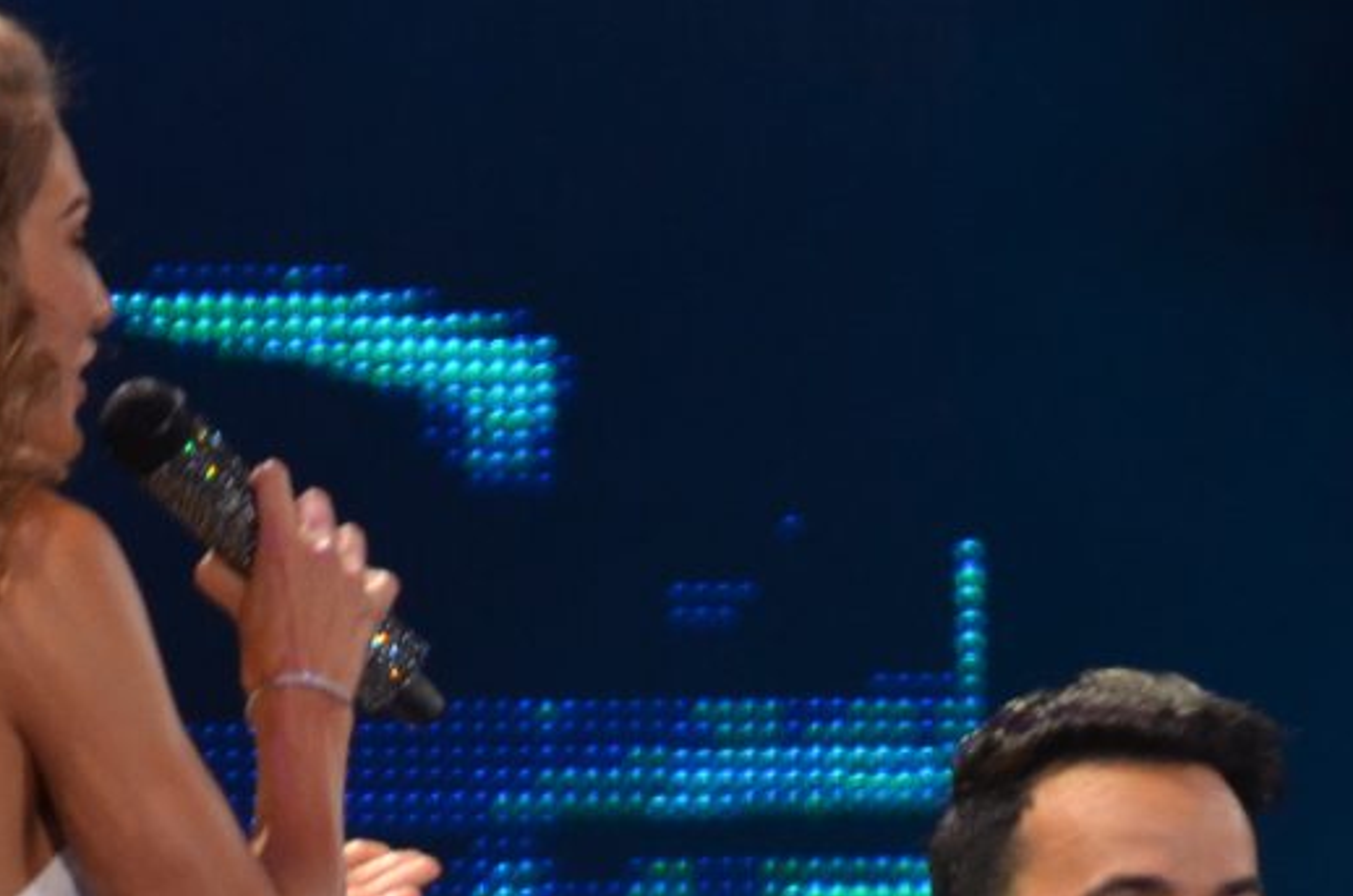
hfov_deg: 1.7
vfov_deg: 1.2
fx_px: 44515
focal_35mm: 1187
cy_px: 1374
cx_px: 974
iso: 800
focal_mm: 200
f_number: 5.6
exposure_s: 1/125
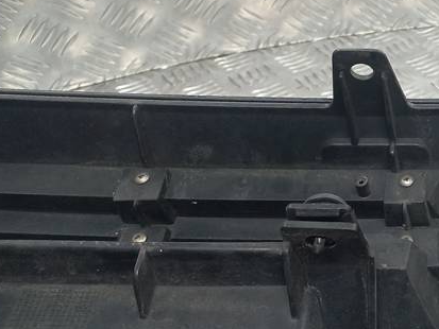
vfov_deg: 23.6
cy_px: 120
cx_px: 529
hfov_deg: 27.4
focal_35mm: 62
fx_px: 787
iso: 200
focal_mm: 4.6
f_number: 1.8
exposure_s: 1/50
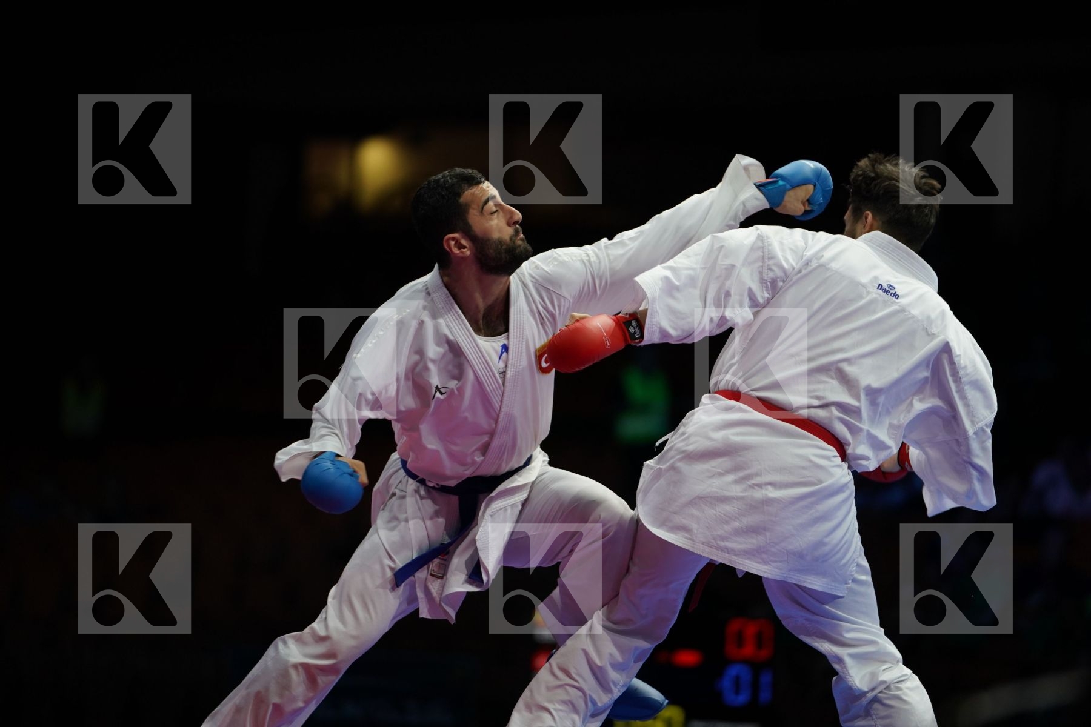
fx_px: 5667
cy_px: 364
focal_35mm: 187
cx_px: 546
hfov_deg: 11.0
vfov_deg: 7.3
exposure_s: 1/1000
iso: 1250
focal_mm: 187
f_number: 2.8
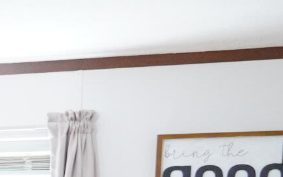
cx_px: -670
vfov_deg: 6.6
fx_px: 1473
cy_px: 381
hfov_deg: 8.4
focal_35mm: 191
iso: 1250
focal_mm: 18
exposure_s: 1/60
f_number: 4
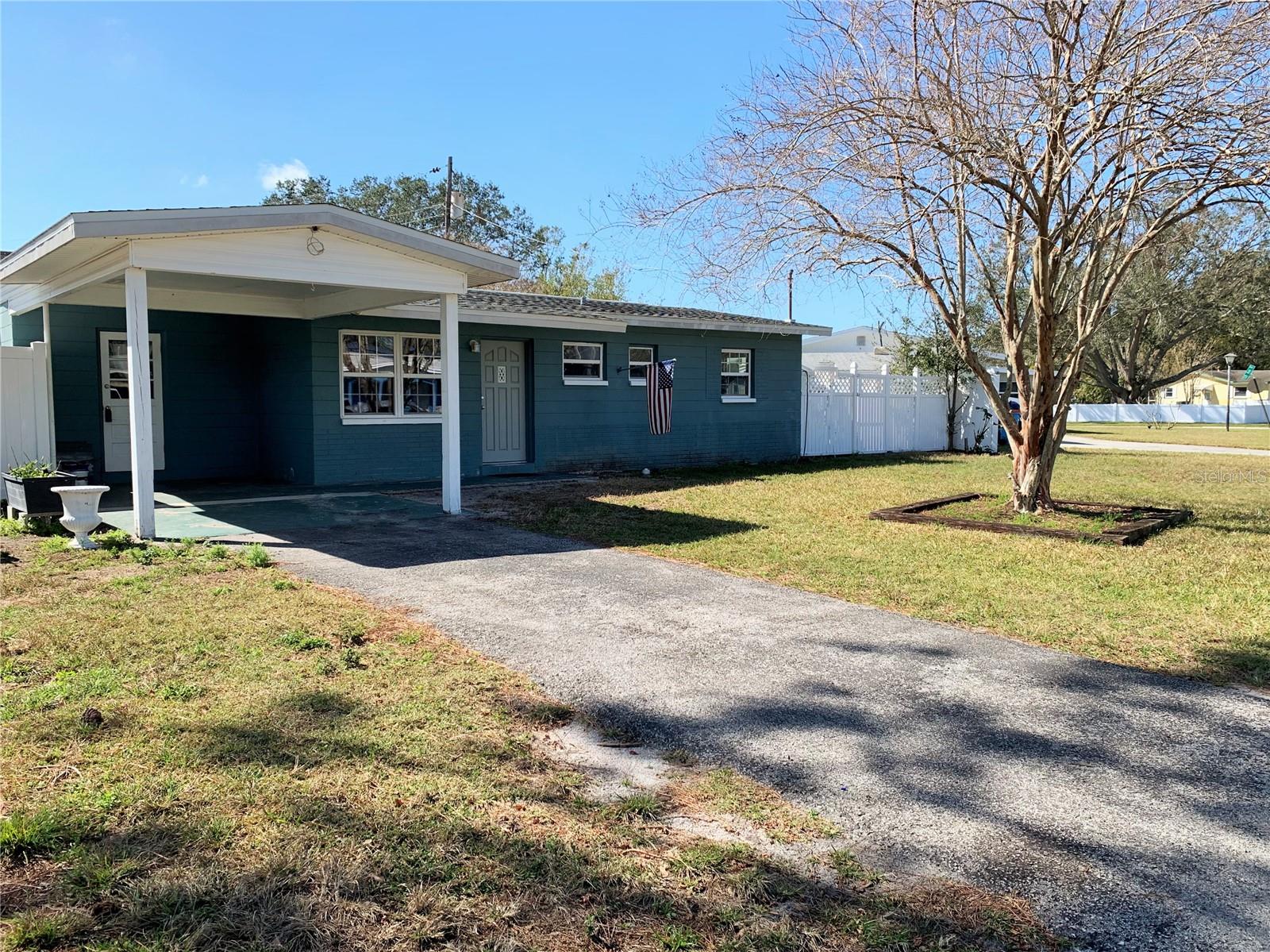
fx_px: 954
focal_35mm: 26
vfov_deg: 53.0
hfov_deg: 67.3
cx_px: 635
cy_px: 476
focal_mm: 4.25
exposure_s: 1/1661
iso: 25
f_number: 1.8
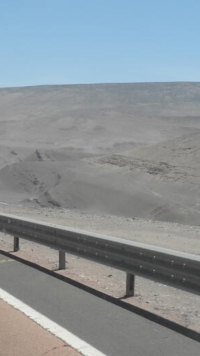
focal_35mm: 60
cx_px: -25
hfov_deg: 19.2
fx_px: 566
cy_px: 197
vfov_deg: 34.9
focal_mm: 6
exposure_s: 1/1000
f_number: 4.5
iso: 100
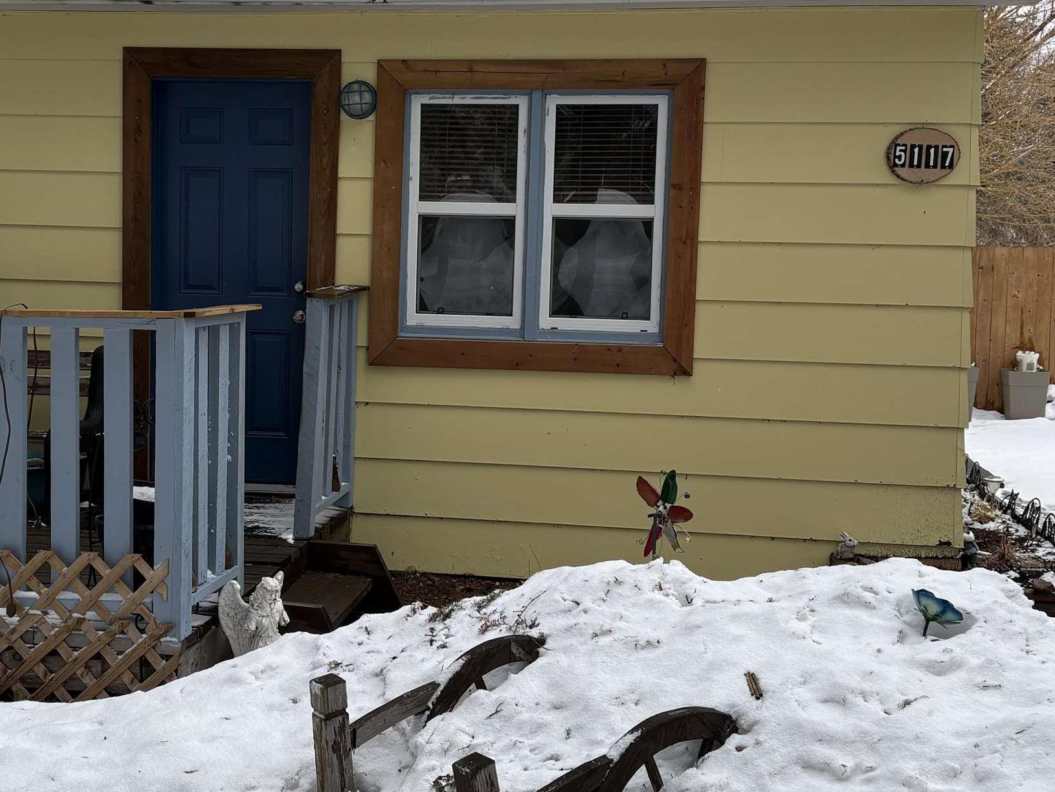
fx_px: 1494
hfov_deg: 38.7
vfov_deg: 29.6
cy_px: 304
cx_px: 413
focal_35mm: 49
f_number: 1.6
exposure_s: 1/2747
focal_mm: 5.96
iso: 50
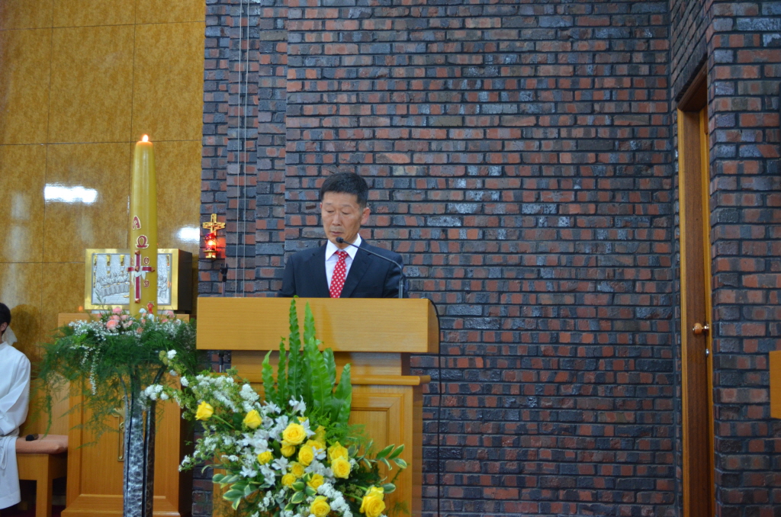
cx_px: 390
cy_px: 258
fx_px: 1169
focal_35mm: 54
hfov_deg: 36.9
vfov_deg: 24.9
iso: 800
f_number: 5
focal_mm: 36
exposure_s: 1/40
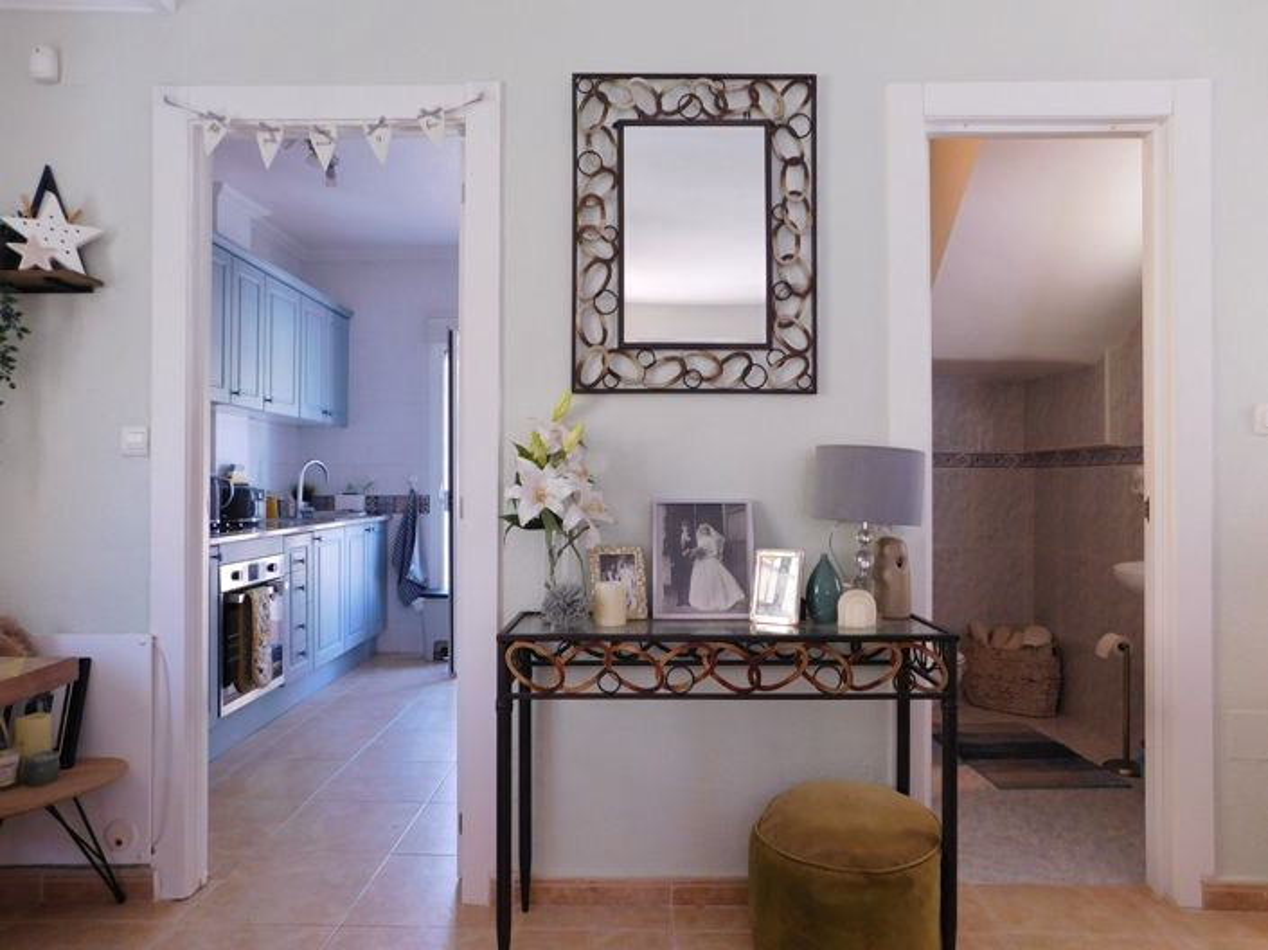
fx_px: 842
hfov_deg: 74.0
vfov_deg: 58.8
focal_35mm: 23
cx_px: 634
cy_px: 475
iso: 125
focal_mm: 4
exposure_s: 1/50
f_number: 3
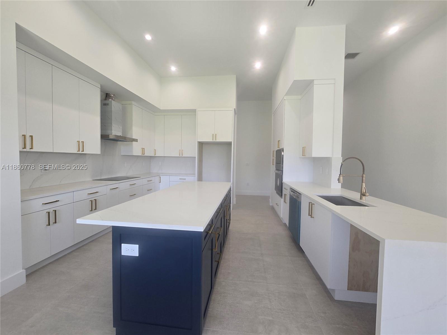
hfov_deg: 106.2
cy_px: 168
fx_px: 168
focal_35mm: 13
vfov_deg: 89.9
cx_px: 224
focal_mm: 2.2
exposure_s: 1/60
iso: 64
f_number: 2.2
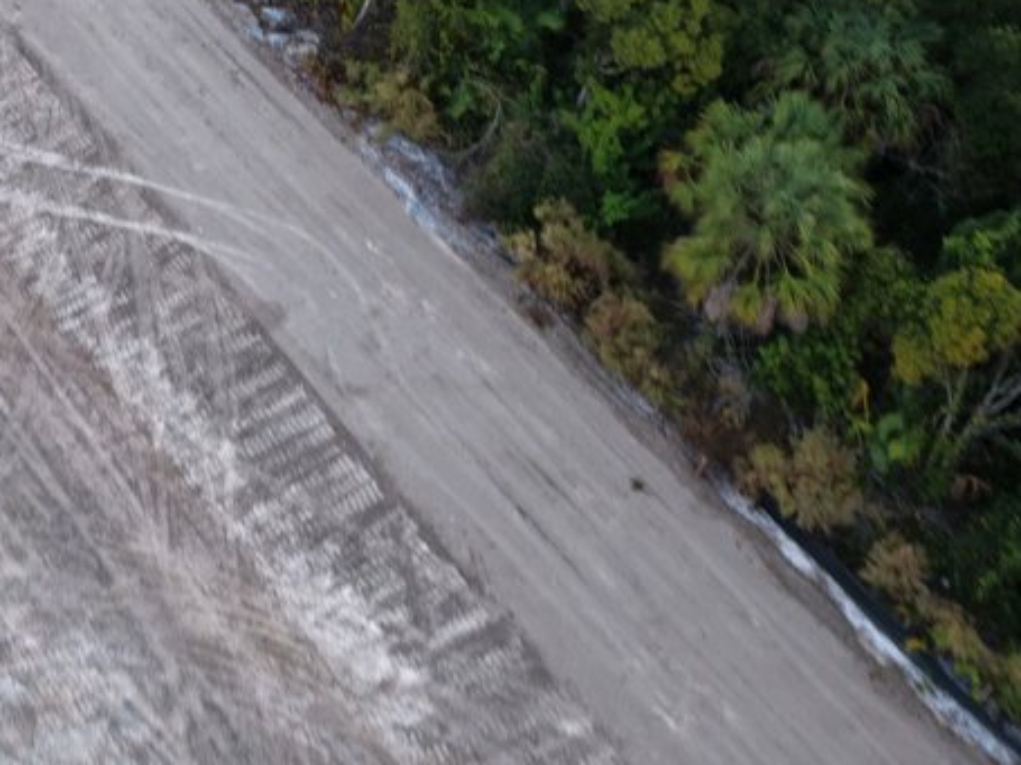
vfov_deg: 20.6
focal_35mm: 71
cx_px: -231
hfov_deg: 24.6
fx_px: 2094
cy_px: 262
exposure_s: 1/15
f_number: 2.8
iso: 160
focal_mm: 14.45
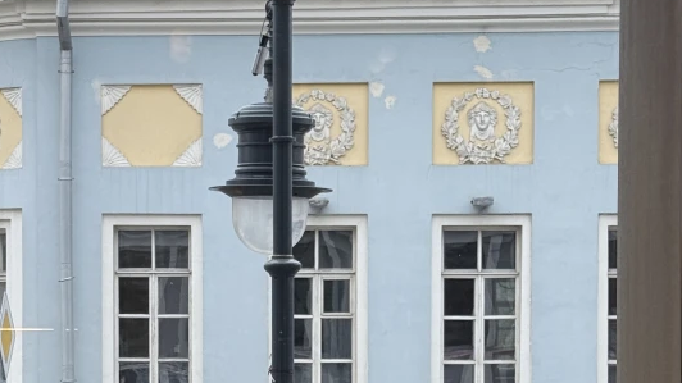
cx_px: 168
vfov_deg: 10.2
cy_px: 350
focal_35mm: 118
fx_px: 2133
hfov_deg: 18.0
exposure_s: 1/681
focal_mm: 6.76
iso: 64
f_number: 1.78
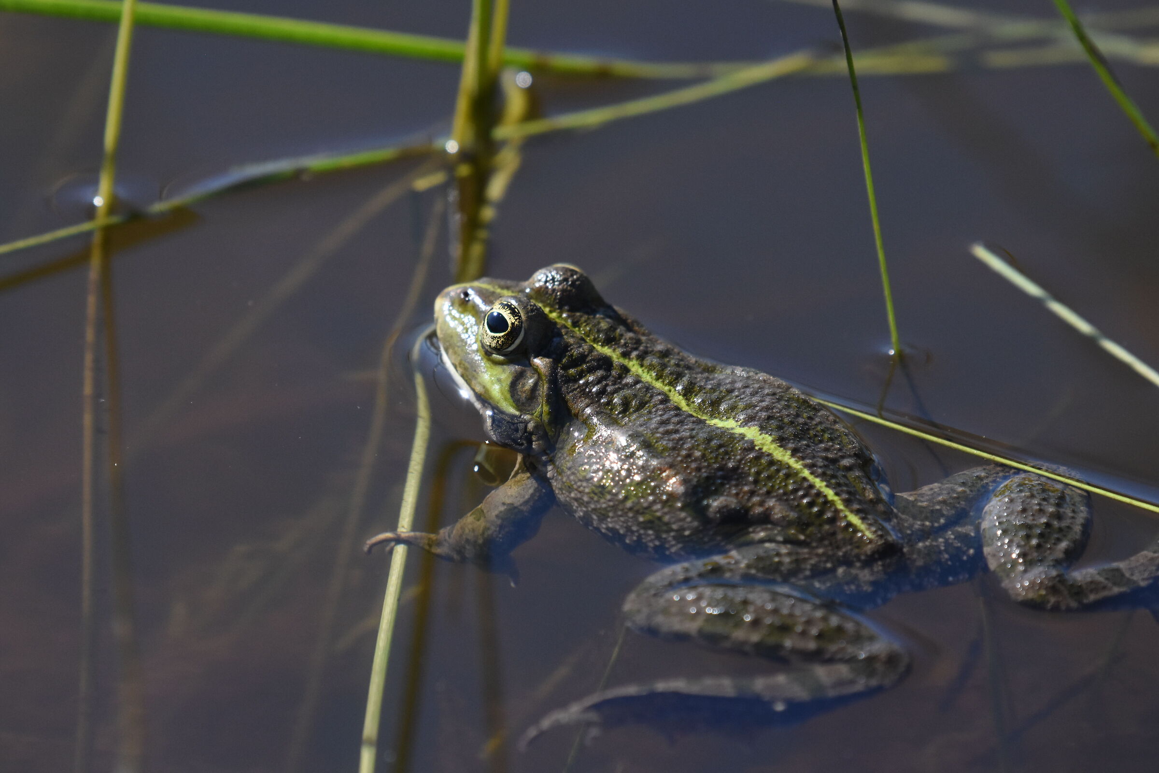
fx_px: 16418
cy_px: 386
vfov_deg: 2.7
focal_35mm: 510
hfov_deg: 4.0
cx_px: 580
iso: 1400
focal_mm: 340
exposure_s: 1/3200
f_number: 5.6
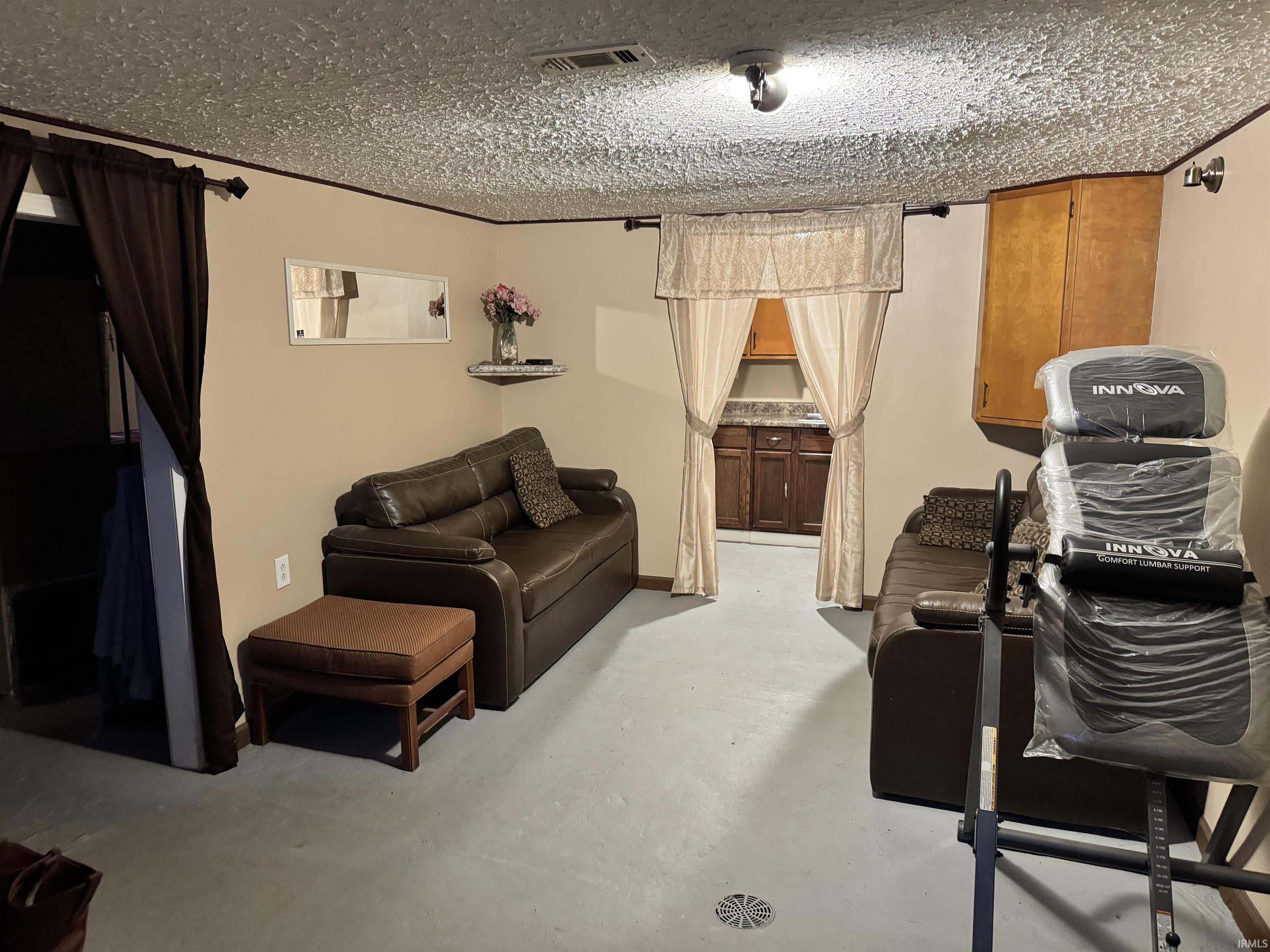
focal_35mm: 24
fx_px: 881
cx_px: 635
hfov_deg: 71.6
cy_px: 476
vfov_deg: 56.8
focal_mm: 6.76
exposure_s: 1/40
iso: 640
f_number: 1.78
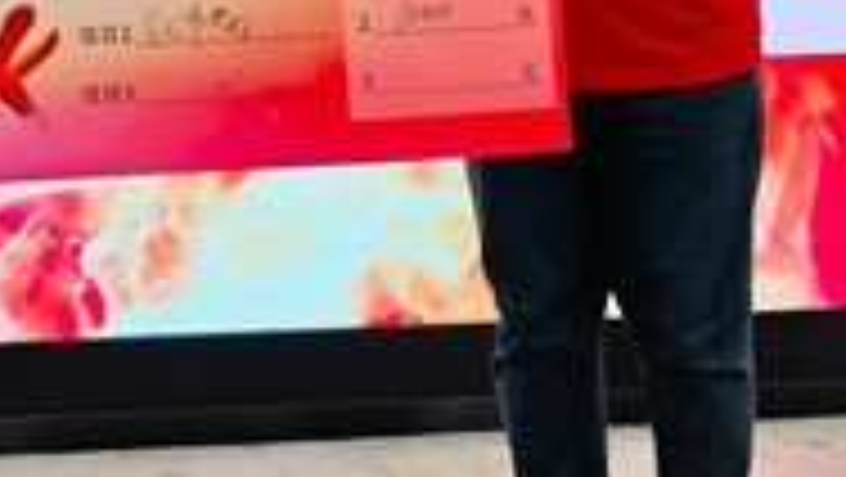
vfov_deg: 11.6
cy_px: -254
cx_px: 130
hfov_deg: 21.0
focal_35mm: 100
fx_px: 2245
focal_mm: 6.68
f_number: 1.42
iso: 100
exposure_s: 1/120
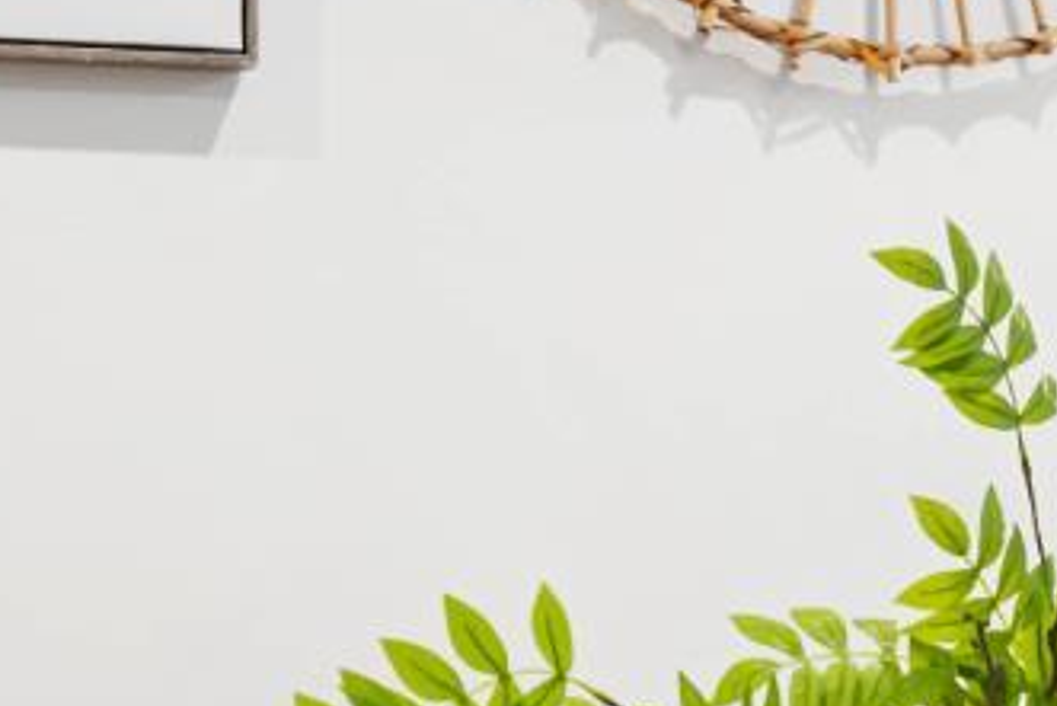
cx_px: 1638
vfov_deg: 5.2
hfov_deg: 7.7
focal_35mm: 263
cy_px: 1195
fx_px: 7725
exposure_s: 1/10
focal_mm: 58
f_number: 4
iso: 320
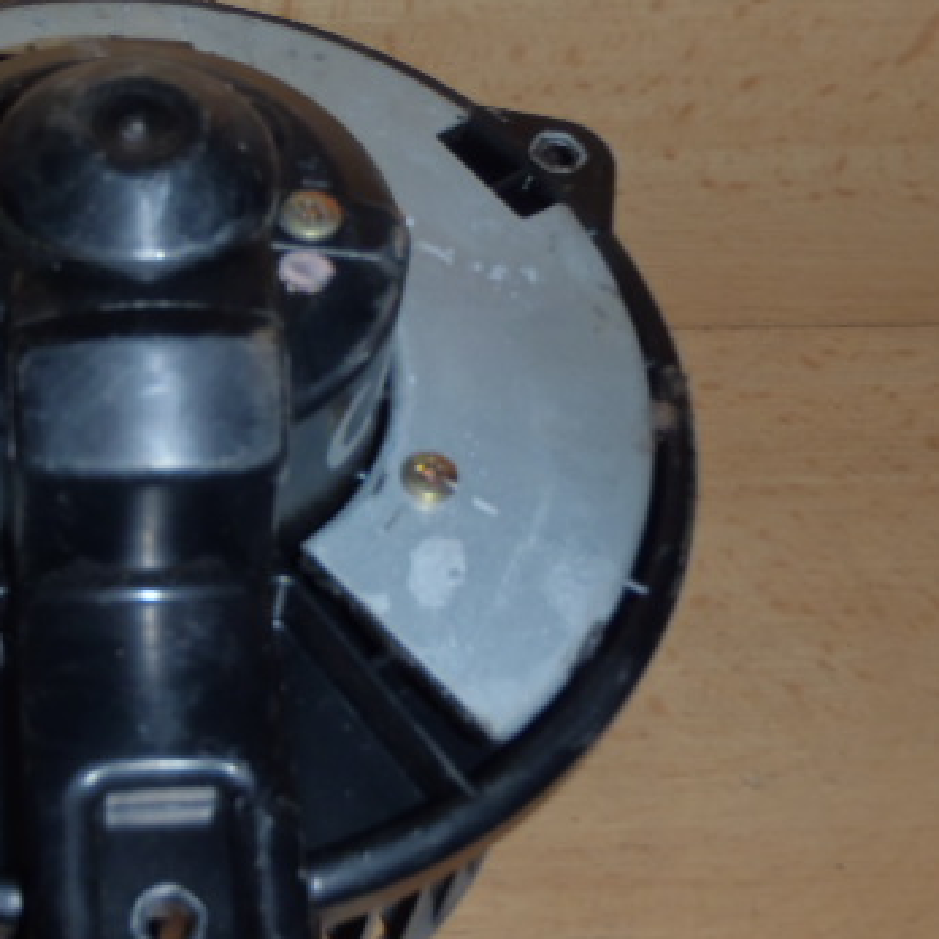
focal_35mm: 62
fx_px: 1903
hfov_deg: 27.0
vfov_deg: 27.7
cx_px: 154
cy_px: 430
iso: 100
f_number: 4.6
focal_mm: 6.83
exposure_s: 1/40
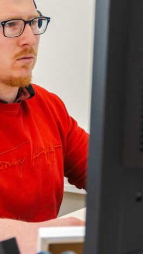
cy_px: 80
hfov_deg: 11.6
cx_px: 19
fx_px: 701
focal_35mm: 104
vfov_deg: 20.5
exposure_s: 1/160
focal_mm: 30
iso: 640
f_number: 5
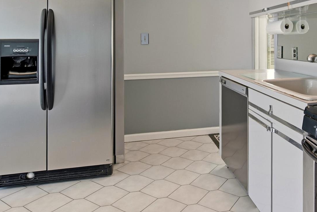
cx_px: 206
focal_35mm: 30
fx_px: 264
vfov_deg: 41.4
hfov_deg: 60.7
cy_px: 38
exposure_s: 1/60
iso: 250
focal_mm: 16
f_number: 9
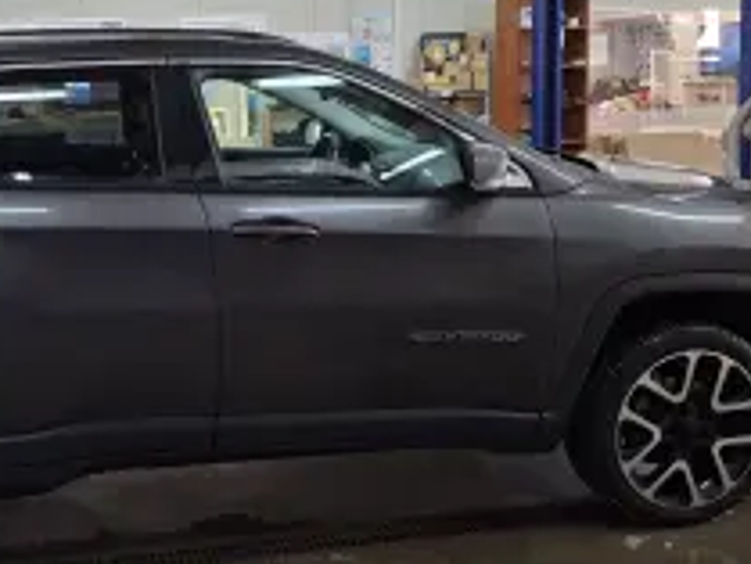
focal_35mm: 43
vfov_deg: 33.0
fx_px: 933
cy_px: 144
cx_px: 205
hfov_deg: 42.7
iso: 160
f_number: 1.8
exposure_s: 1/50
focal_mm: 4.69
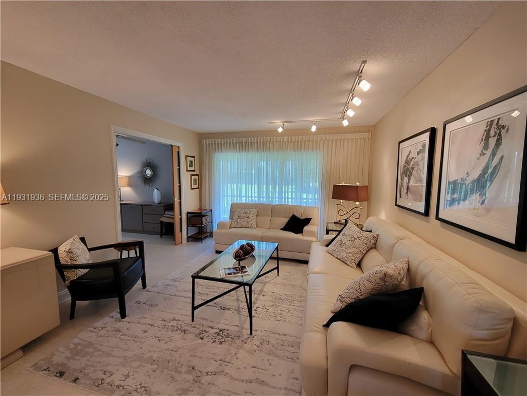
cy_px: 198
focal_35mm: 13
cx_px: 264
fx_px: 198
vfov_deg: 89.9
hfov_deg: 106.2
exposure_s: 1/60
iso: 160
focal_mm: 2.2
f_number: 2.2
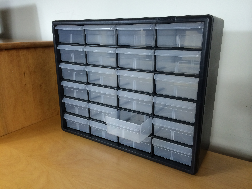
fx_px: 218
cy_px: 94
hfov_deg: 60.0
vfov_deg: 46.8
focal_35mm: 30
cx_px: 126
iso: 64
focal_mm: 4.12
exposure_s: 1/30
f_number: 2.2
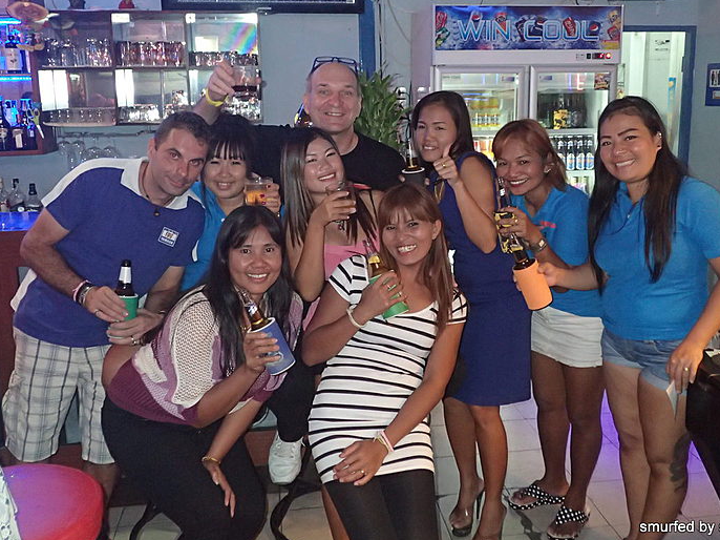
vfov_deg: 40.6
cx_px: 380
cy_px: 237
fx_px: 728
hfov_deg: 52.6
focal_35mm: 35
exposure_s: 1/30
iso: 800
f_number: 2.3
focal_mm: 5.5
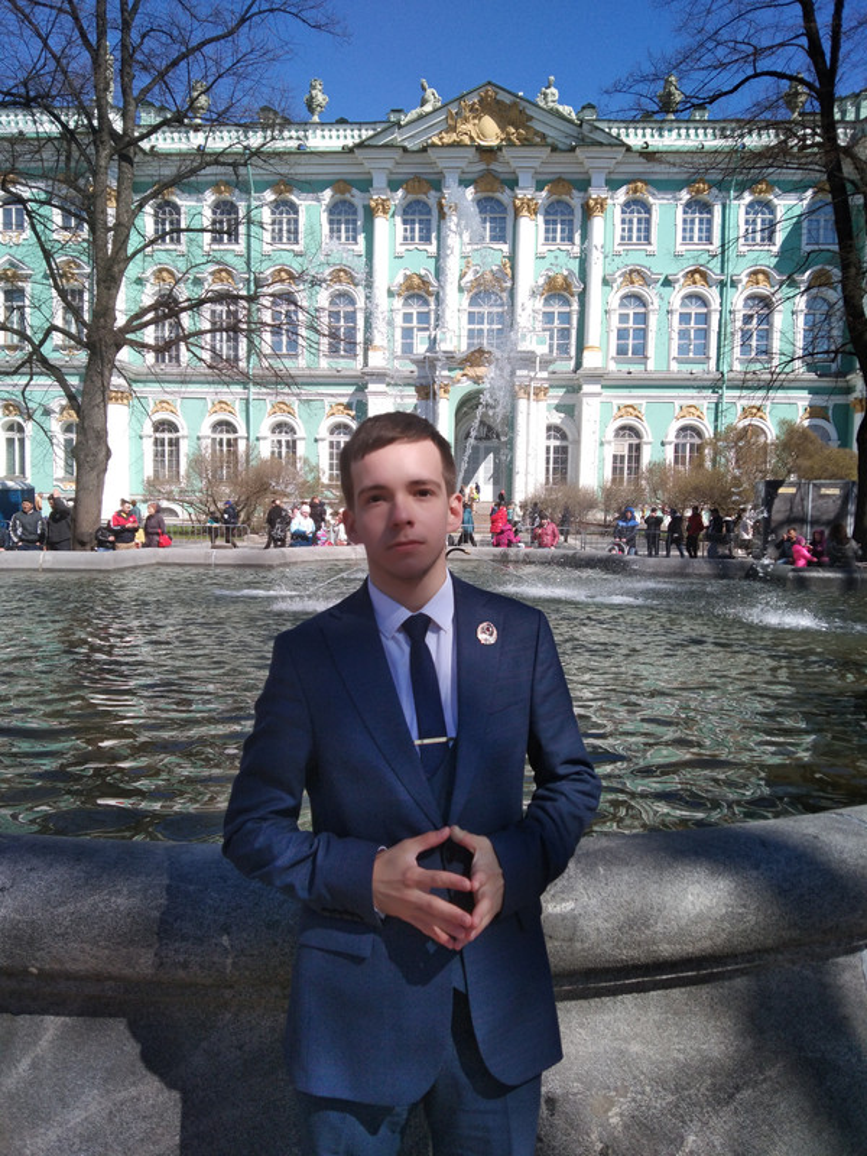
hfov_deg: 46.8
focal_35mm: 30
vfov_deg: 60.0
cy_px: 578
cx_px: 434
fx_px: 1002
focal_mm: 3.65
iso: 50
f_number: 2.2
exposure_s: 1/709
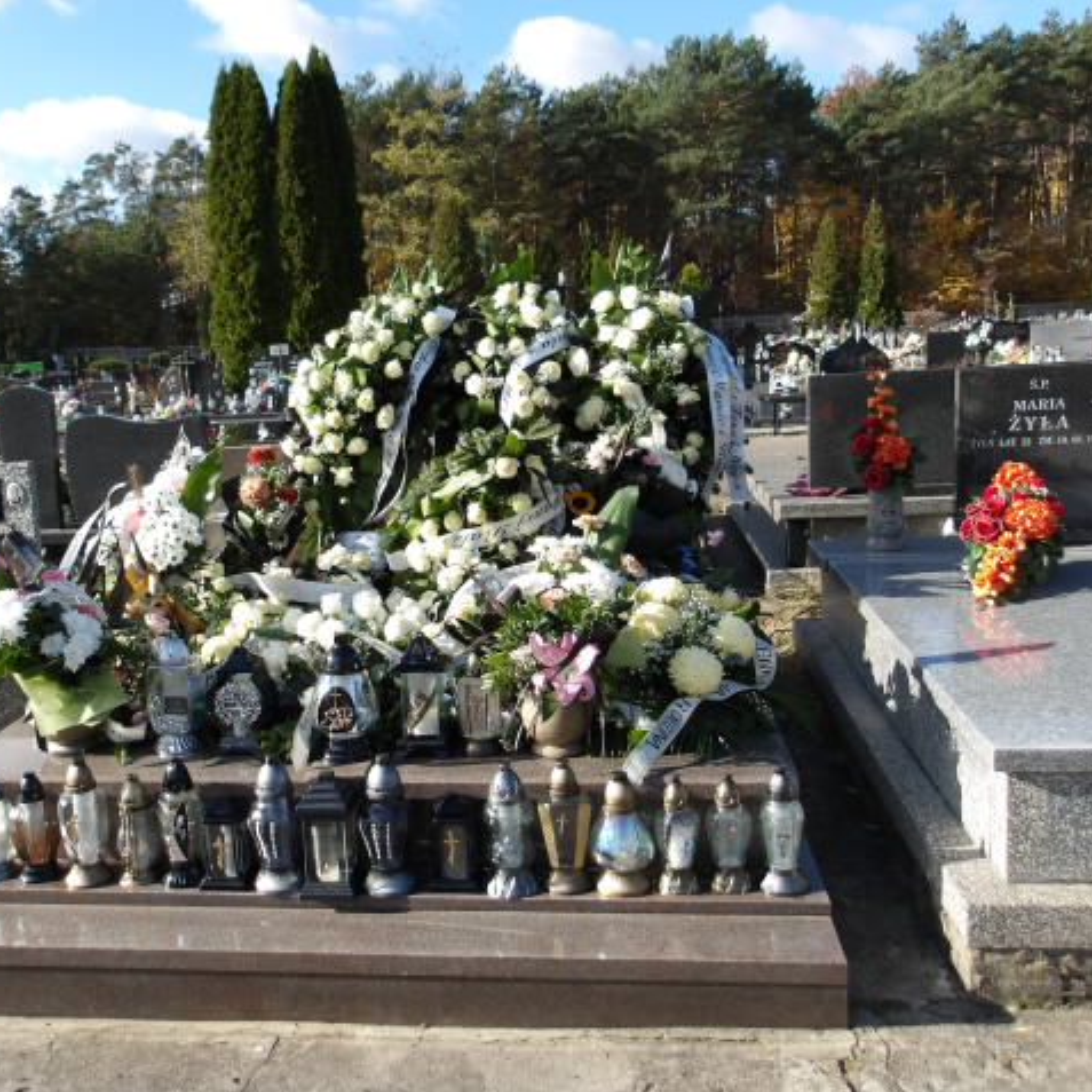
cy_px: 547
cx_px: 444
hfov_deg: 50.8
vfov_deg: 51.1
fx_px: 1142
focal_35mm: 32
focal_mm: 4.9
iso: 100
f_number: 3
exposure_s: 1/625
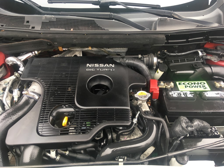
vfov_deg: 48.2
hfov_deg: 61.7
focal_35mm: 29
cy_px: 84
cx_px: 112
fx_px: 188
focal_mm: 4.15
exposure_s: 1/30
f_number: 2.2
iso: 32
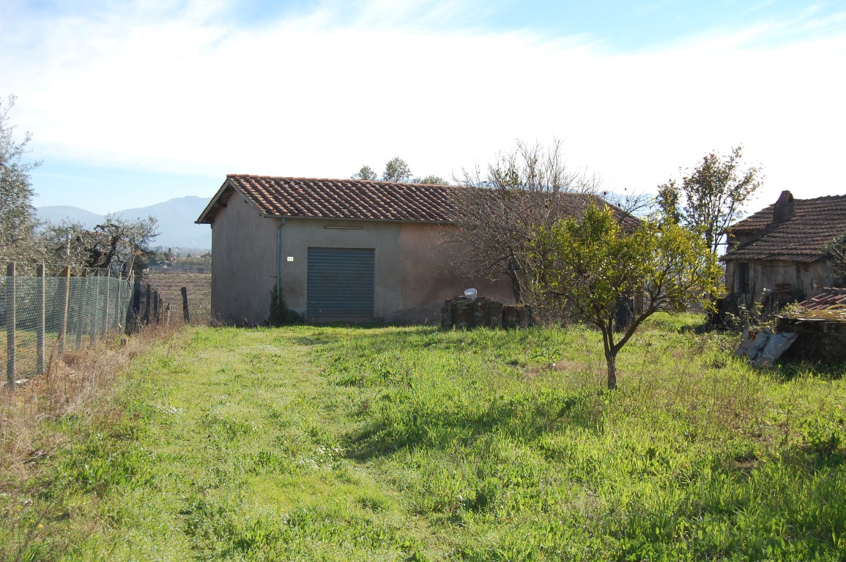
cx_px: 423
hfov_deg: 46.4
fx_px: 986
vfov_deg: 31.8
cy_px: 281
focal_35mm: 42
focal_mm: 28
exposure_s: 1/500
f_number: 5.6
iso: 200
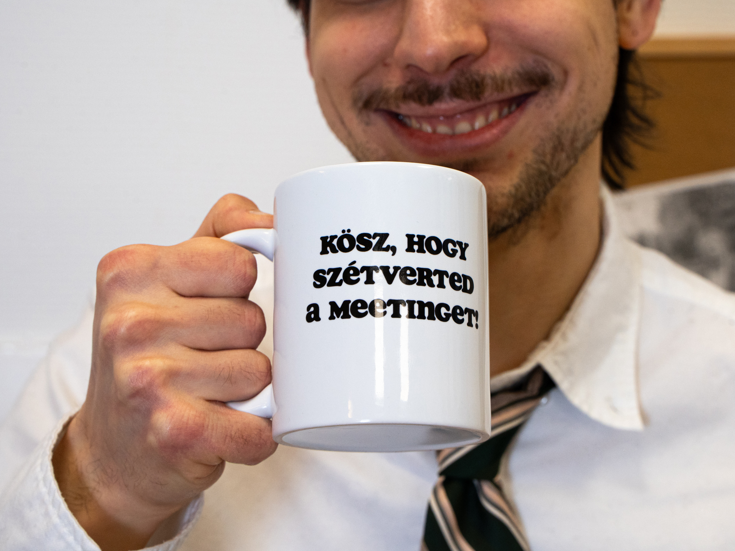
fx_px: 1741
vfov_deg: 18.0
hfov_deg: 23.8
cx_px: 408
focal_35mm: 82
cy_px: 277
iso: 2000
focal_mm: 75
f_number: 10
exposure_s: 1/125
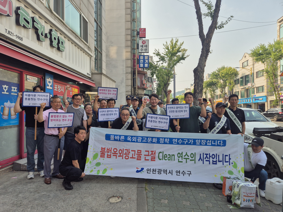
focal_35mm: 23
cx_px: 142
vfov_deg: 58.9
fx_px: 188
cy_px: 106
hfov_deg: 73.9
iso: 25
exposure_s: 1/1128
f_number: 1.8
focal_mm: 5.4
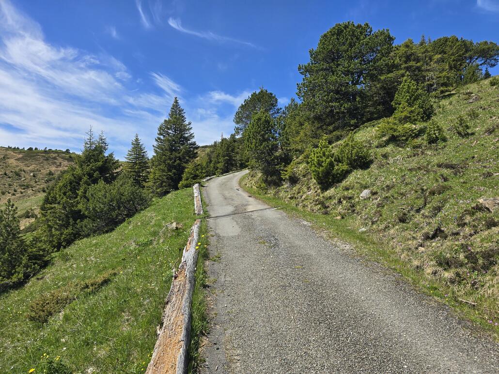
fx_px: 332
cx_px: 250
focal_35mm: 23
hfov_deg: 73.9
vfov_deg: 58.9
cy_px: 187
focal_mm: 6.3
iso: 12
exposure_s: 1/771
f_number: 1.7
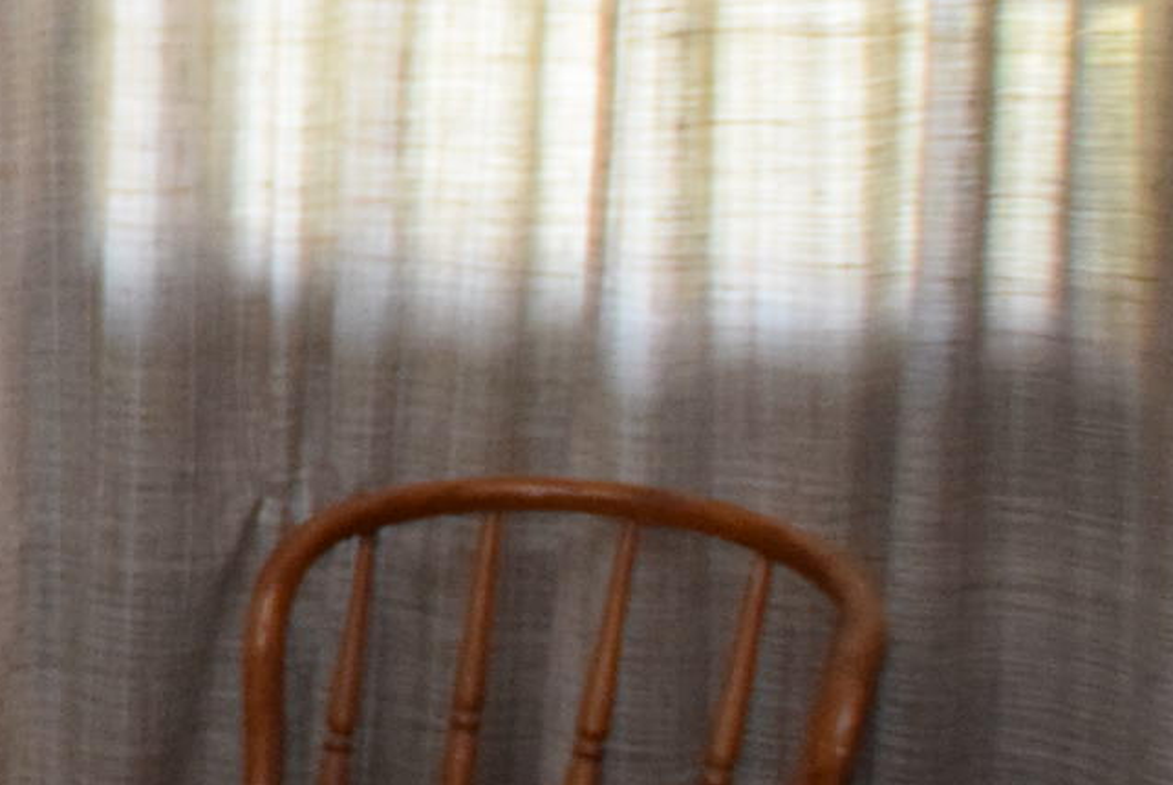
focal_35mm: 70
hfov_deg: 16.7
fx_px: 2283
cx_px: -1433
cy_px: 101
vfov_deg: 19.2
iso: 2500
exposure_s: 1/60
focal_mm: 10
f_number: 3.5
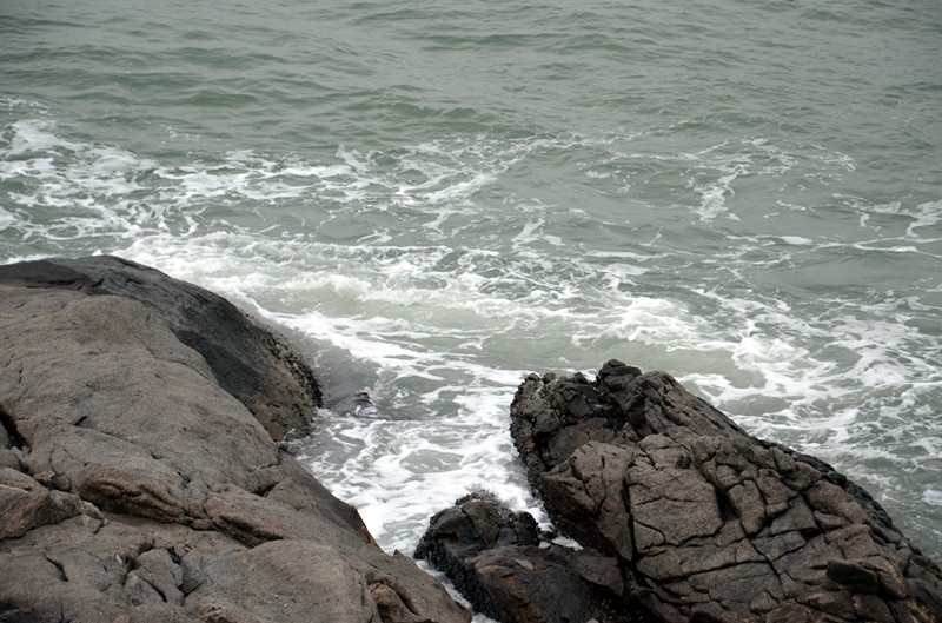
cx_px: 471
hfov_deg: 15.2
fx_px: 3523
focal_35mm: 135
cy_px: 312
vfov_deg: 10.1
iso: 900
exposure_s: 1/50
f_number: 5.6
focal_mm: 90
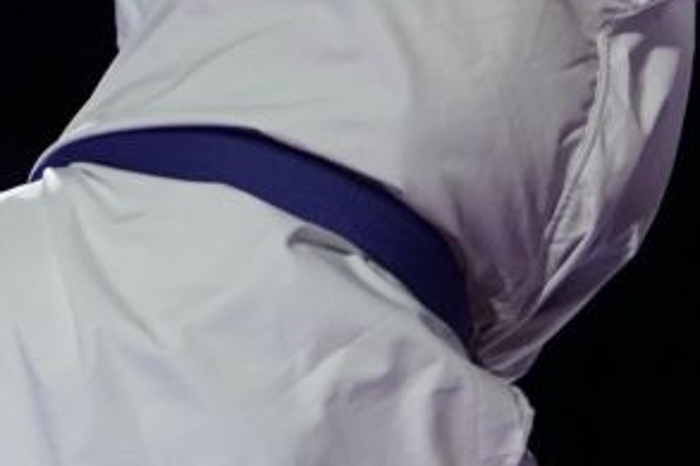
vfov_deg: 2.0
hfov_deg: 3.1
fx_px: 13137
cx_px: 339
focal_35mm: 676
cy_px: -43
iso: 1250
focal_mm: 110
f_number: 2.8
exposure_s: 1/1000
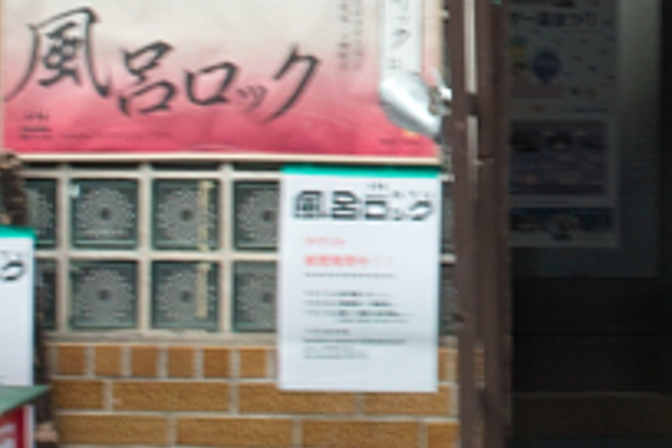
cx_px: 675
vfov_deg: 6.6
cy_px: -132
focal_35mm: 206
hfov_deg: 9.9
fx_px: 3845
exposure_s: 1/15
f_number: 7.1
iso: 100
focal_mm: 24.2
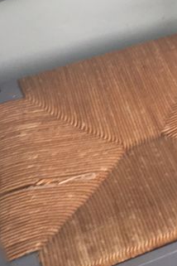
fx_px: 693
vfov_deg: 21.2
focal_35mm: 94
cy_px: 30
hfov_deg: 13.6
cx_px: 270
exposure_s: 1/100
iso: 40
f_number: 2.2
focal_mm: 4.15
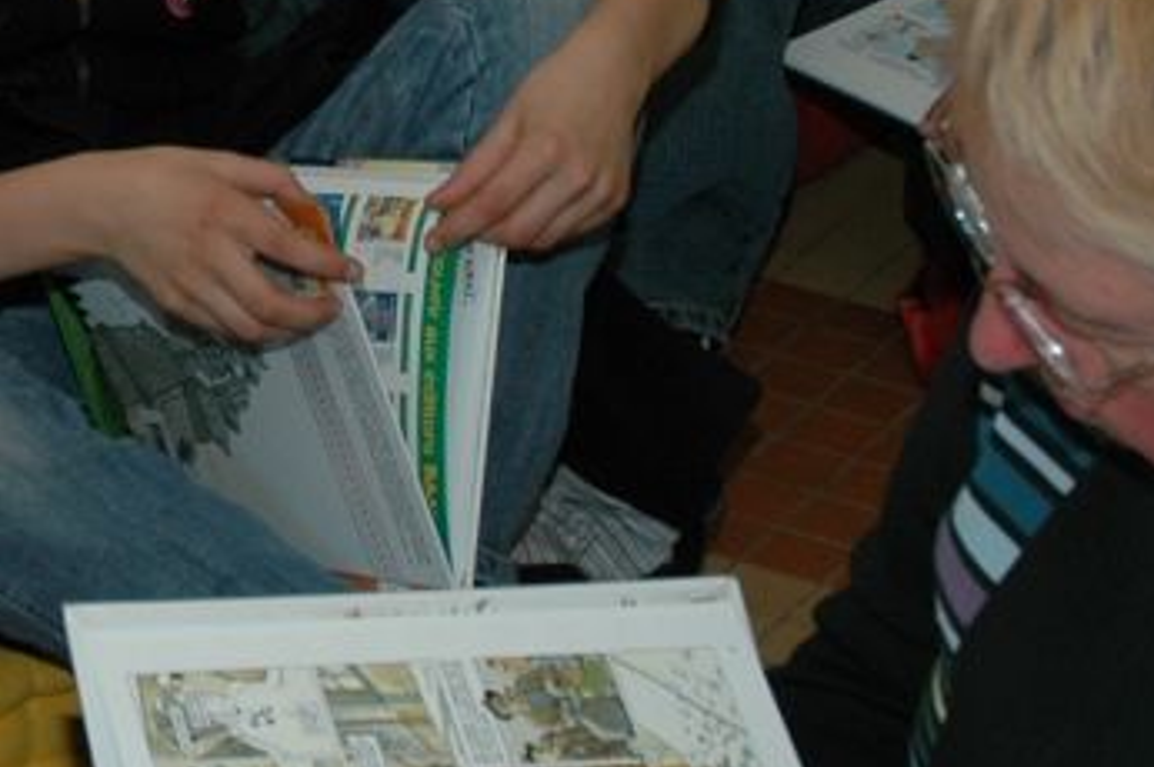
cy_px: 123
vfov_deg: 7.8
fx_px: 5642
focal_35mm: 176
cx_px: -324
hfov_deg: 11.4
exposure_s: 1/60
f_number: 4
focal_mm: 27
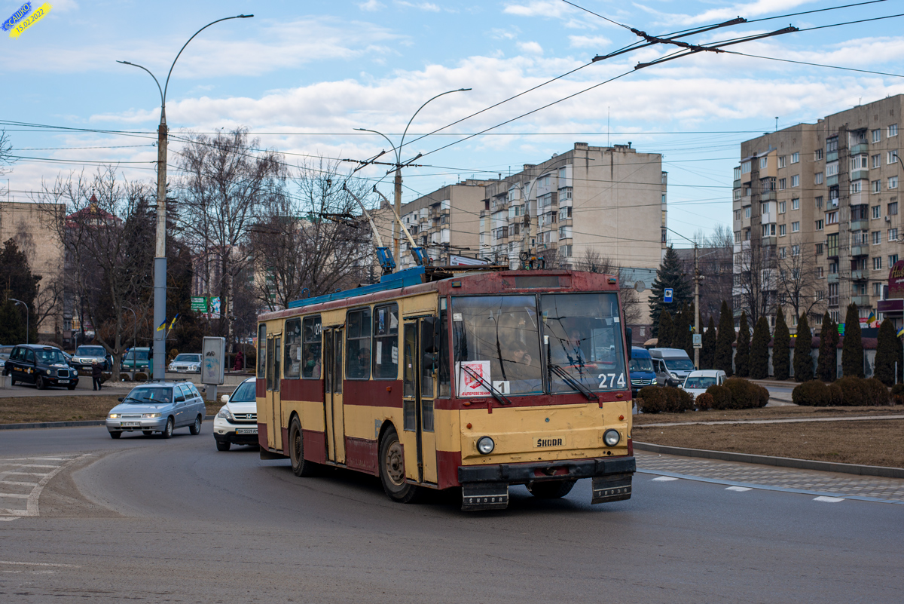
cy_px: 302
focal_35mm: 50
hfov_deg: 39.6
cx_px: 452
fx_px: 1256
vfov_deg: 27.0
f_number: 4.5
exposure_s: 1/400
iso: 160
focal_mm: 50
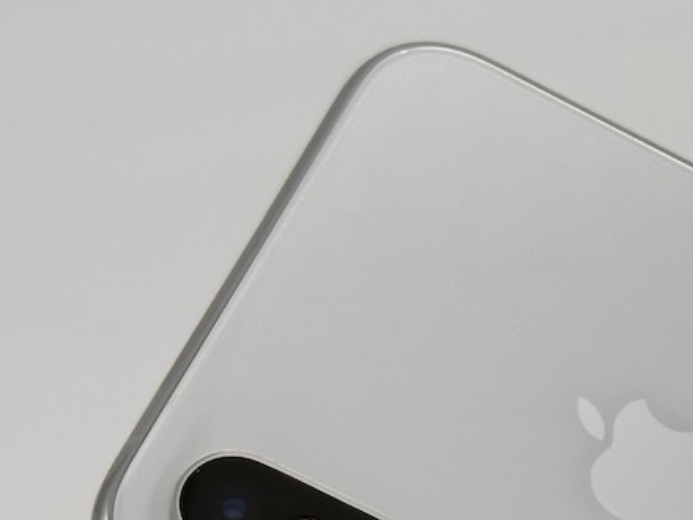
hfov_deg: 14.5
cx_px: 850
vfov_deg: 11.1
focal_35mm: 131
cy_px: 638
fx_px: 2623
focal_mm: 6.86
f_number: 1.78
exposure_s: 1/767
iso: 64
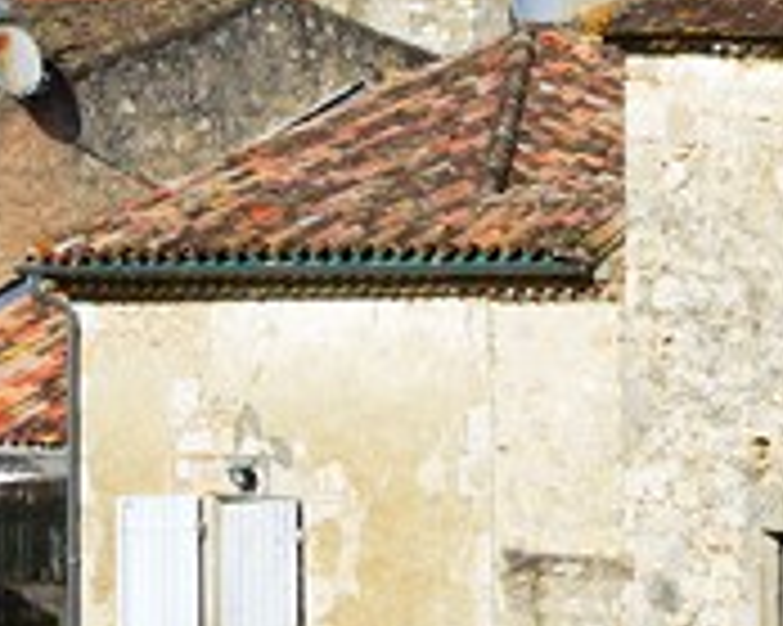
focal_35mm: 210
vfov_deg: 7.4
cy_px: 187
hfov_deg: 9.1
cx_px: 945
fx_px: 4864
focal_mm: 52
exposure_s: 1/160
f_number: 11
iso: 100
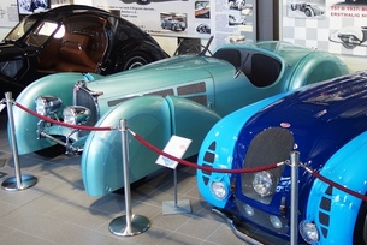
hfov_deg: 36.2
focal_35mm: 55
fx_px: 561
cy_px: 78
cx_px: 208
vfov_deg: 24.5
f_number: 1.8
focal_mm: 10.4
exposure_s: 1/30
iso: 125
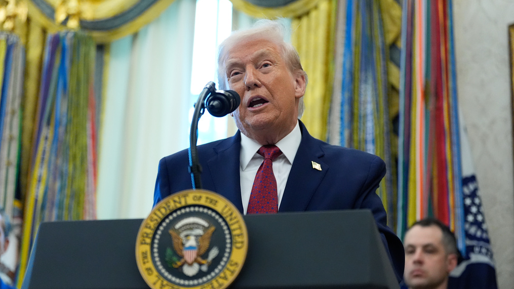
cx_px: 256
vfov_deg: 13.2
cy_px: 164
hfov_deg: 23.2
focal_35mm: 92
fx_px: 1254
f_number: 2.8
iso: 5000
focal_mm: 87
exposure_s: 1/200
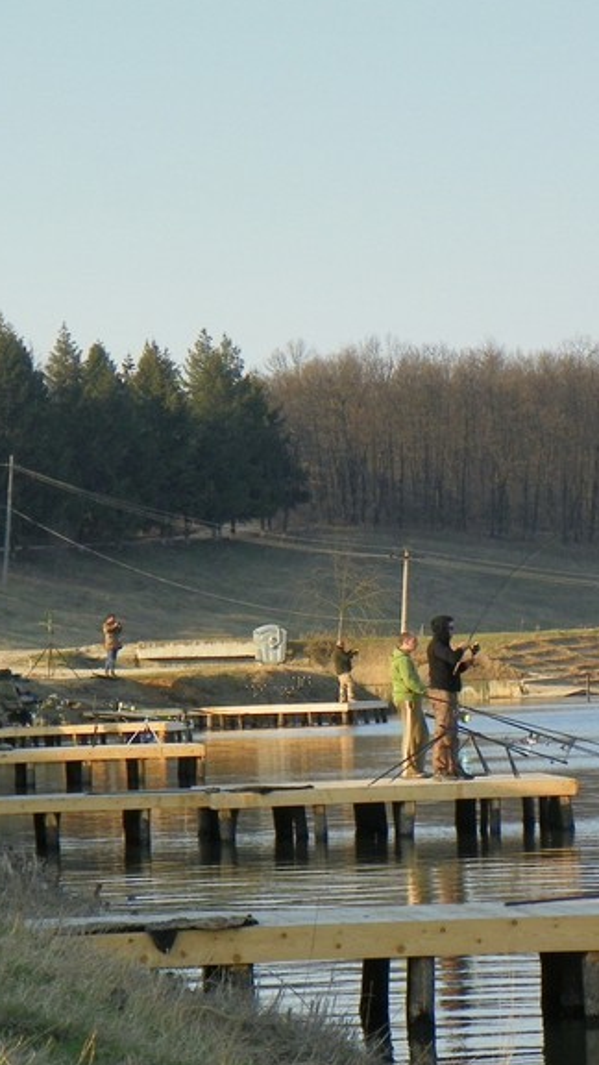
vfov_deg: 9.3
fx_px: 6551
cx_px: 361
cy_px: 638
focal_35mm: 232
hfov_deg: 5.2
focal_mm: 21.3
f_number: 4
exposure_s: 1/250
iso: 64
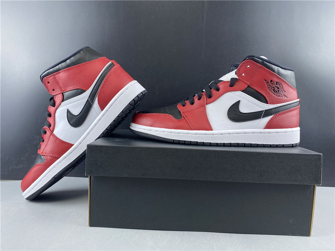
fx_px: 252
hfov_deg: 67.3
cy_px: 126
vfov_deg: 53.1
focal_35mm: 26
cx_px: 168
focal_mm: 4.25
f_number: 1.8
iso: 125
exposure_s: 1/100
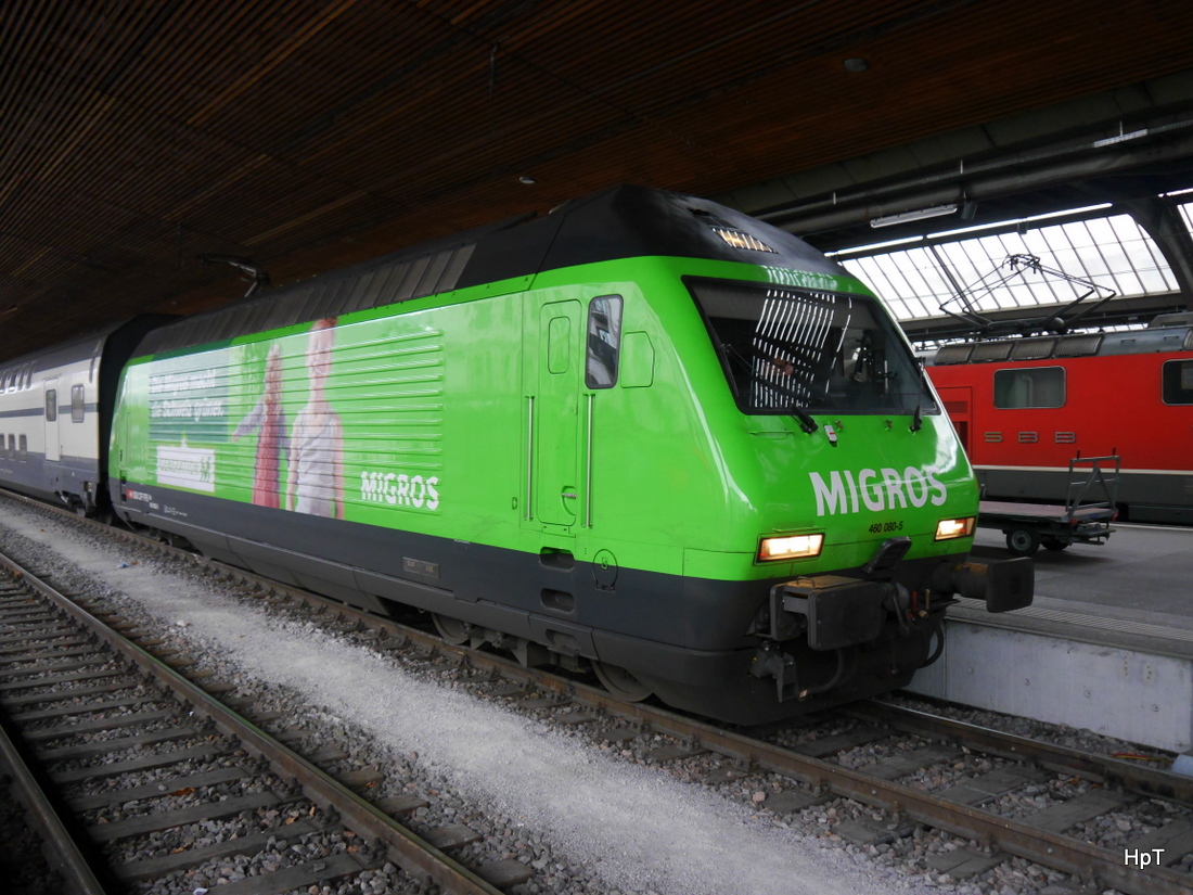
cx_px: 596
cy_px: 448
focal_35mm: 30
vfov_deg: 46.8
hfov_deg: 60.0
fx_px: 1034
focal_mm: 15
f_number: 3.6
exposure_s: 1/125
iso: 800
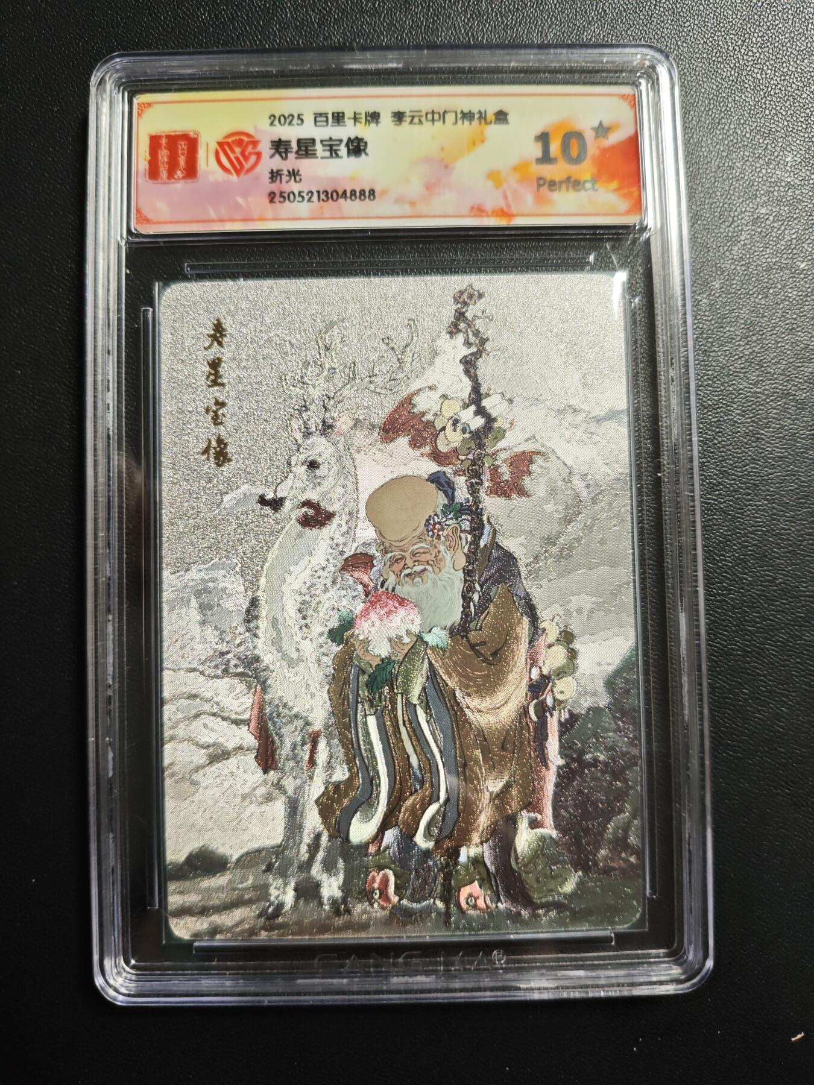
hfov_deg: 53.1
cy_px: 542
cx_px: 407
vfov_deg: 67.3
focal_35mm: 26
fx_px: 815
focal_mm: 4.94
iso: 200
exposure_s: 1/100
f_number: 1.5
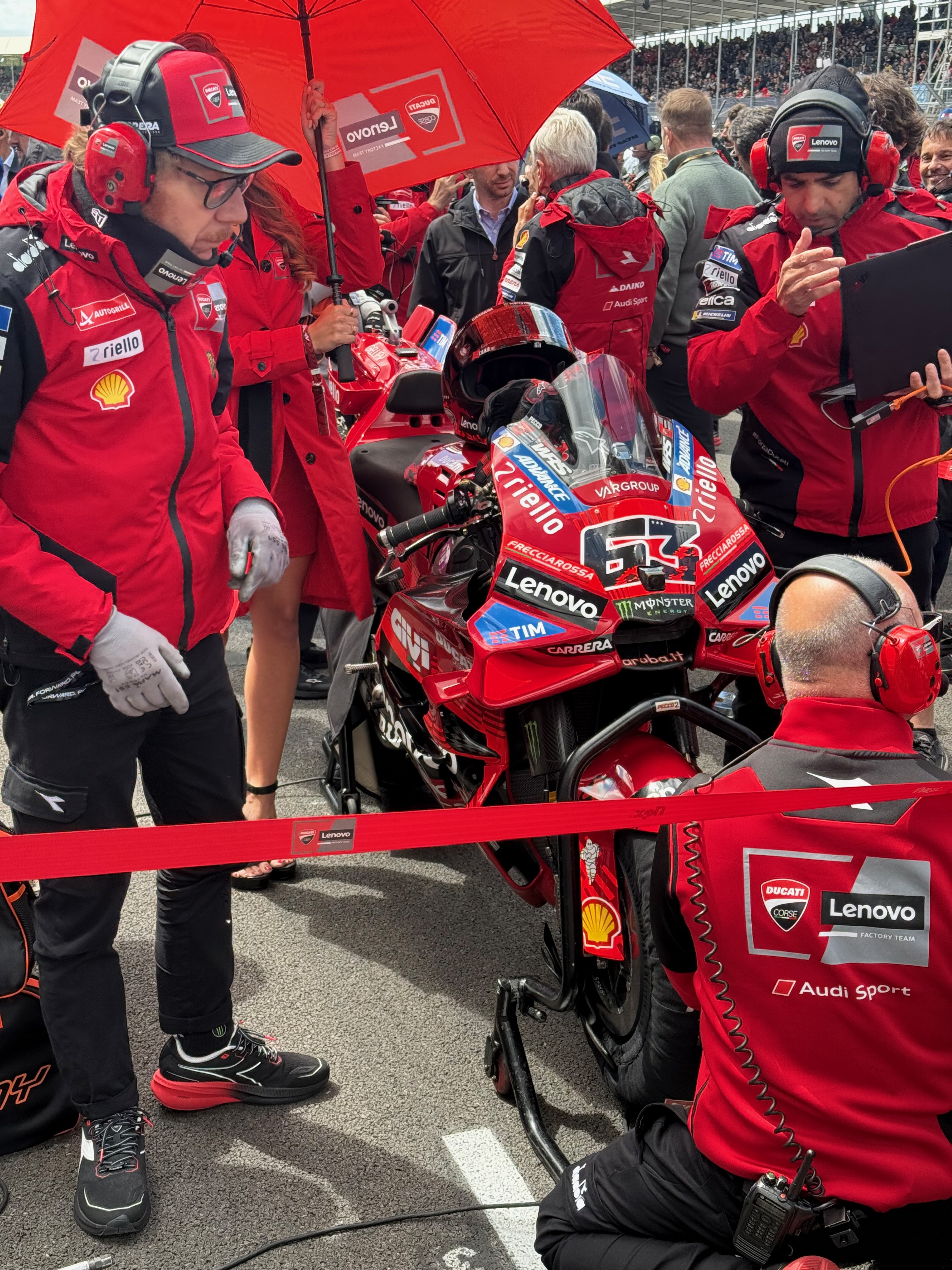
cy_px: 635
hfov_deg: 30.3
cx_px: 476
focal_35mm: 48
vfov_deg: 39.7
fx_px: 1760
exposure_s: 1/625
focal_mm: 6.76
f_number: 1.78
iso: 64
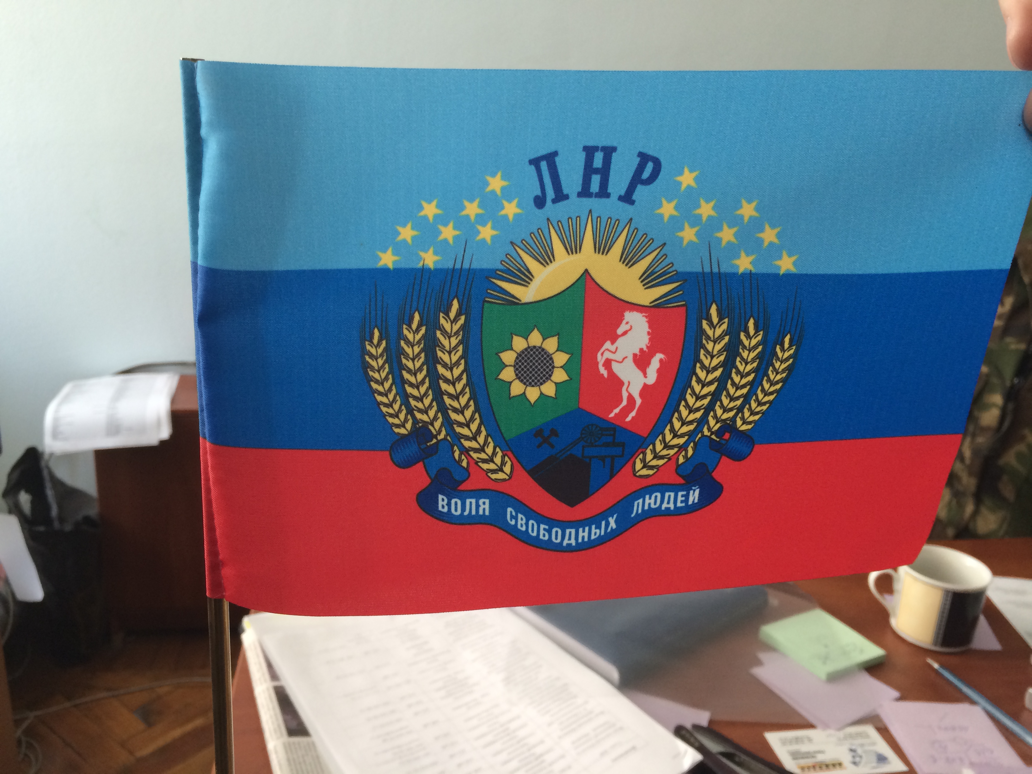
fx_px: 894
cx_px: 516
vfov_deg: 46.8
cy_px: 387
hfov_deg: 60.0
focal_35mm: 30
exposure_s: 1/30
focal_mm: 4.12
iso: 40
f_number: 2.2
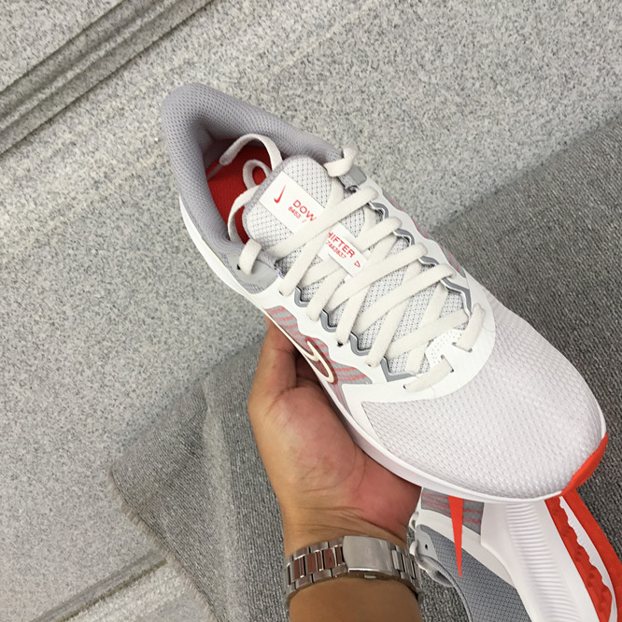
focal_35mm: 37
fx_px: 752
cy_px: 309
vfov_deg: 44.9
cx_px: 346
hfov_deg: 44.9
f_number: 2.4
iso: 25
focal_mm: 3.3
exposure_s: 1/50
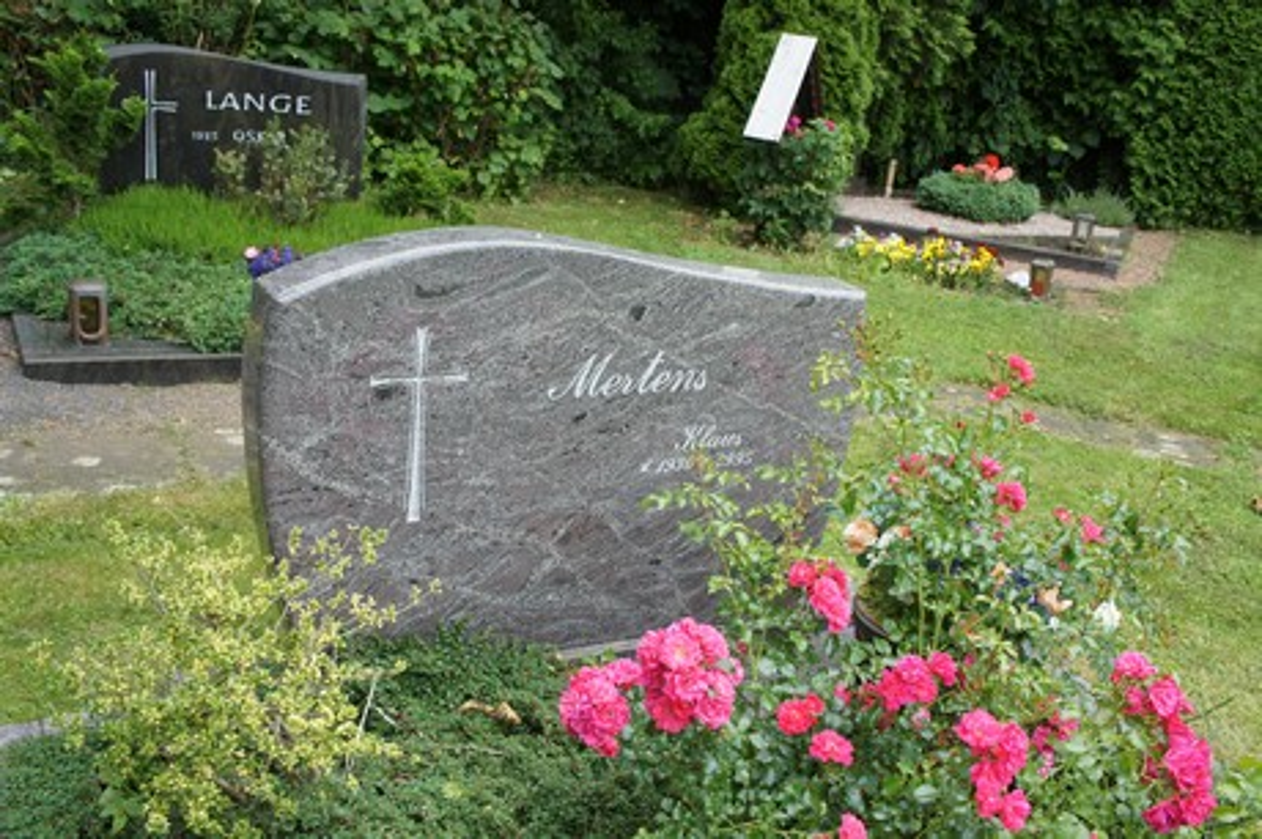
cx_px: 631
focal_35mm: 36
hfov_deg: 53.2
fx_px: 1261
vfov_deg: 36.8
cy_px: 420
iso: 200
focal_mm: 24
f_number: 5.6
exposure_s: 1/100
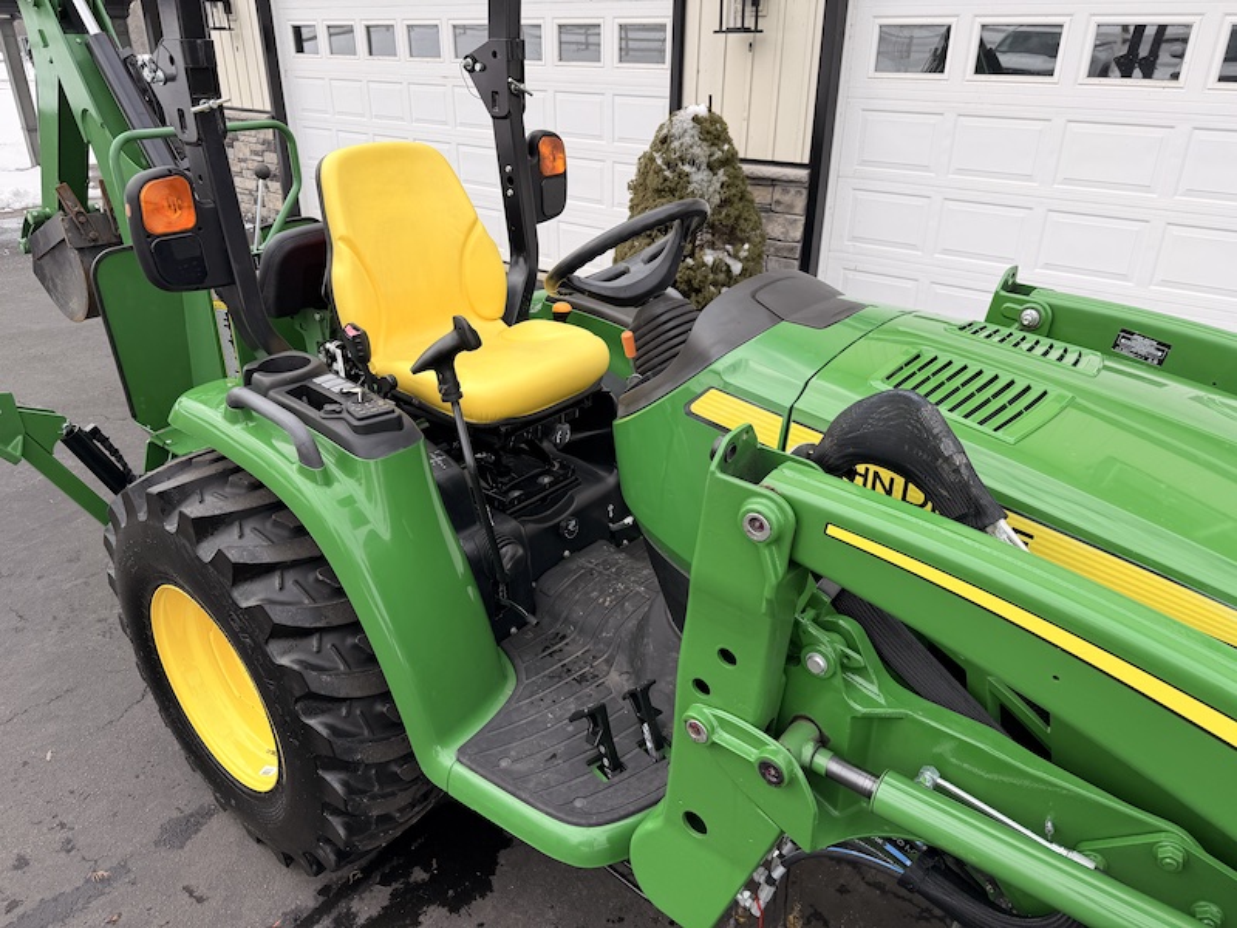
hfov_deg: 71.6
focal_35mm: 24
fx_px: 858
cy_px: 464
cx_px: 618
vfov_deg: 56.8
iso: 80
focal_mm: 6.76
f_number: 1.78
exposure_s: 1/1855
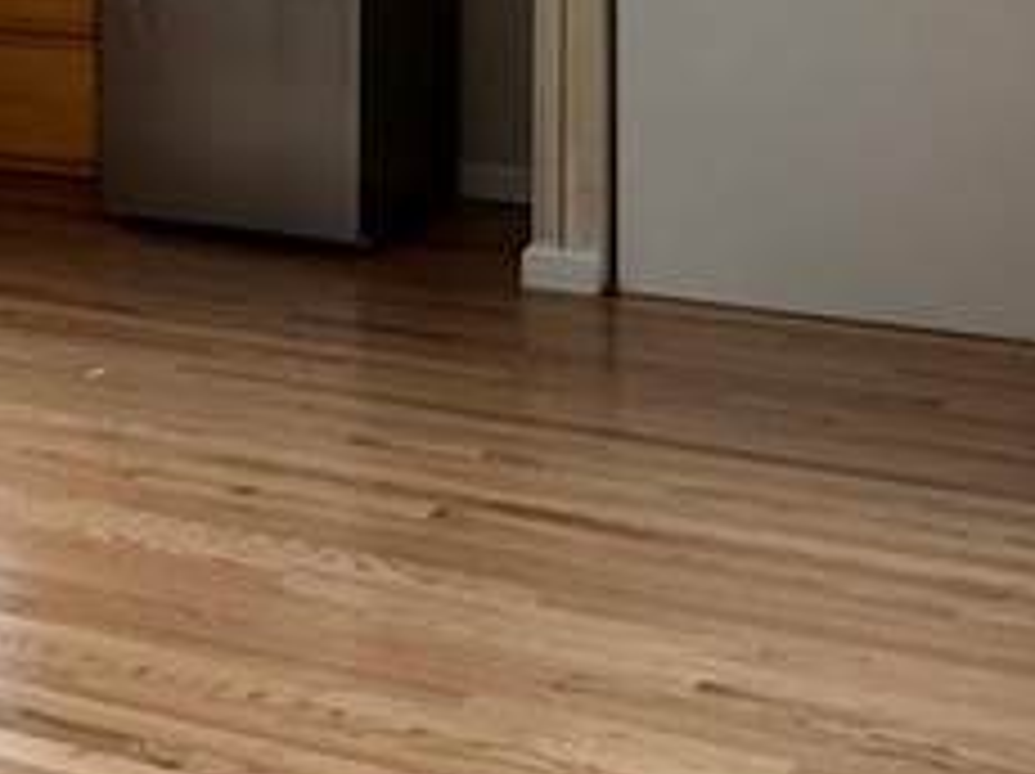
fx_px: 2330
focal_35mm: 78
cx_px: -76
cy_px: -166
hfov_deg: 23.6
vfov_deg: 17.9
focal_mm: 2.22
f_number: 2.2
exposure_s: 1/78
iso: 320
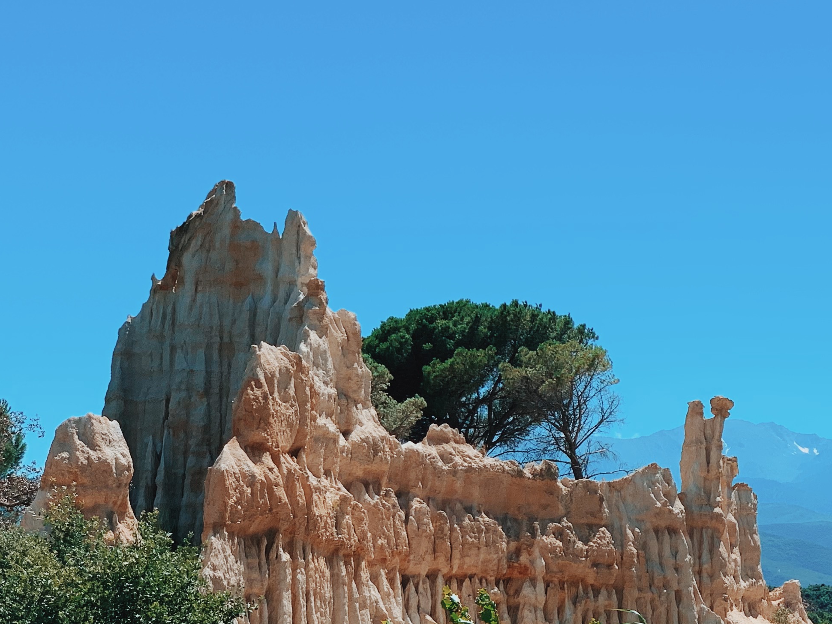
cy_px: 501
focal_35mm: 108
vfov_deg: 13.6
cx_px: 766
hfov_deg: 17.9
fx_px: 2596
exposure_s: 1/1295
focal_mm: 6
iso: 16
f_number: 2.4
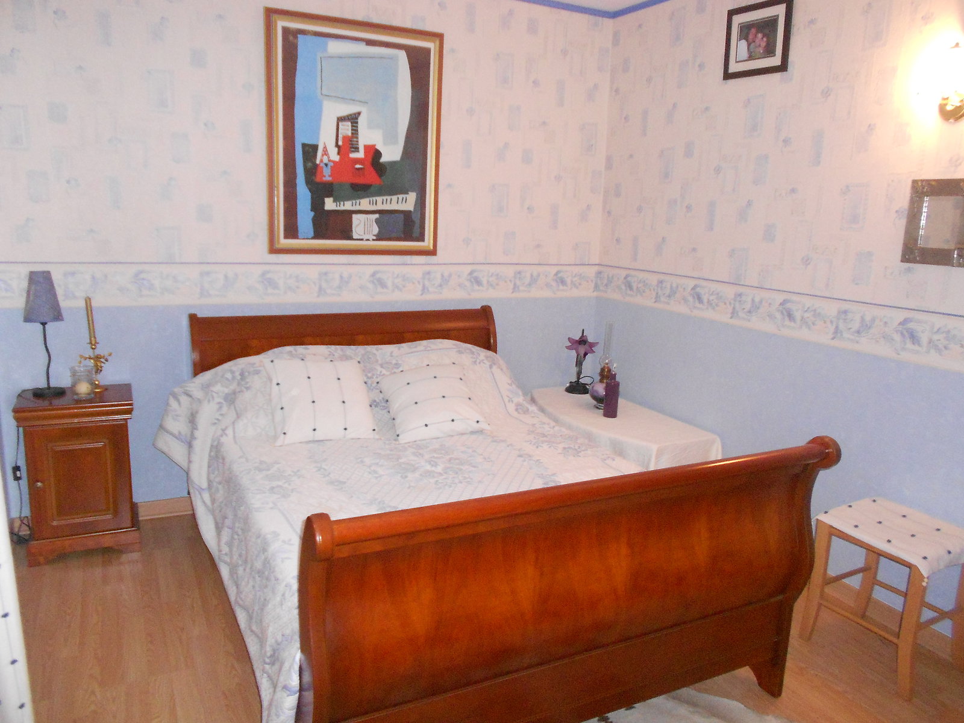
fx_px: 724
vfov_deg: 53.1
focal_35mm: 26
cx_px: 482
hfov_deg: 67.3
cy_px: 362
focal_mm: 4.6
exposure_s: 1/25
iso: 500
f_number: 3.2
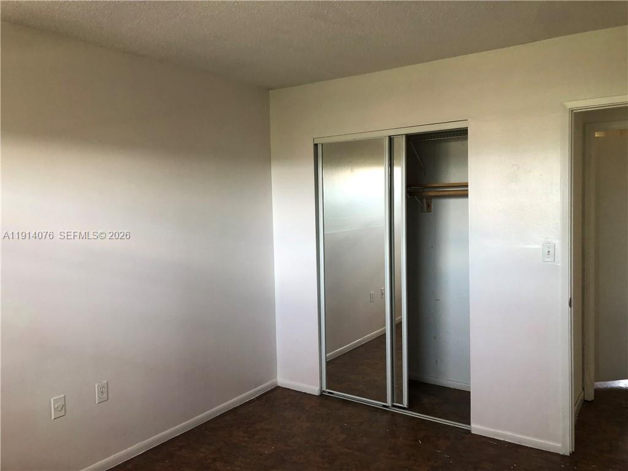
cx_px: 314
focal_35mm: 28
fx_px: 508
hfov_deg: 63.4
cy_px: 236
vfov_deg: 49.7
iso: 40
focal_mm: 3.99
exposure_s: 1/24
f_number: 1.8
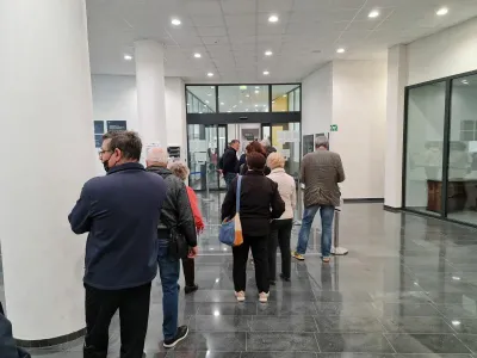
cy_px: 179
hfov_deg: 69.4
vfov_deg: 54.9
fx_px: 344
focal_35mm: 25
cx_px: 238
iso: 250
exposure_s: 1/50
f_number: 1.8
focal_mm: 7
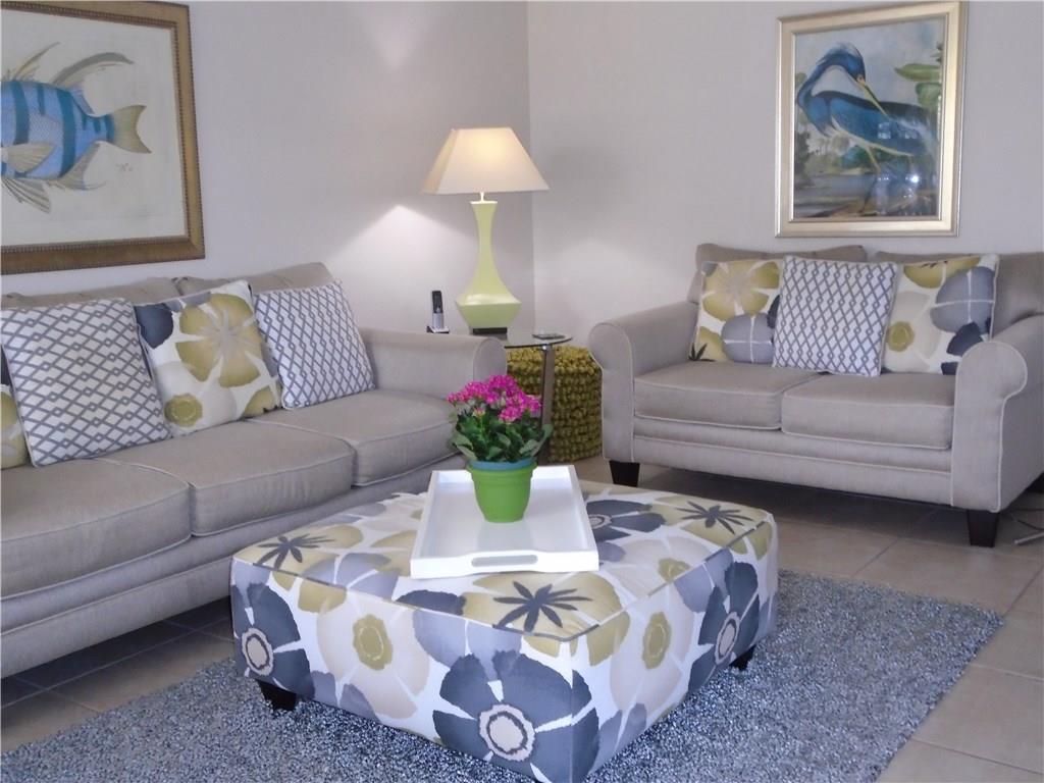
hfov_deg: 51.4
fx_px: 1086
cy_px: 392
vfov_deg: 39.7
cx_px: 522
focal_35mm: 36
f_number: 3.8
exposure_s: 1/40
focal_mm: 6.4
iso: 400
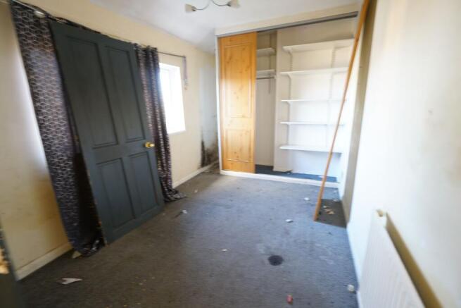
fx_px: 205
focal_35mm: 16
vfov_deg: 73.8
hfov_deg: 96.7
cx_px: 230
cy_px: 154
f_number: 5.6
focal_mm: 16
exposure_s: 1/3
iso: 500
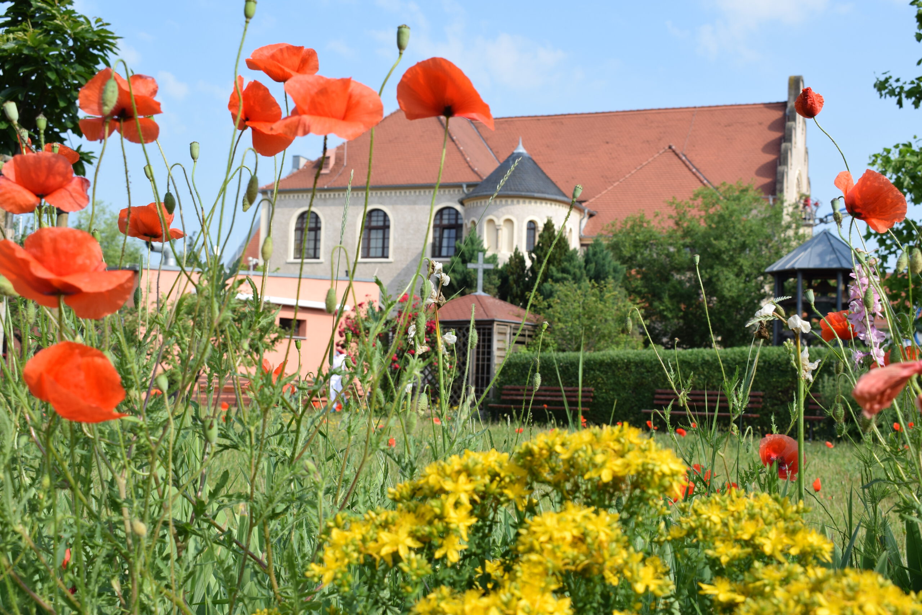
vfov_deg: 29.9
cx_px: 461
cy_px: 308
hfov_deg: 43.6
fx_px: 1153
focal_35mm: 45
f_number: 9
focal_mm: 30
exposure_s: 1/320
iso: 200
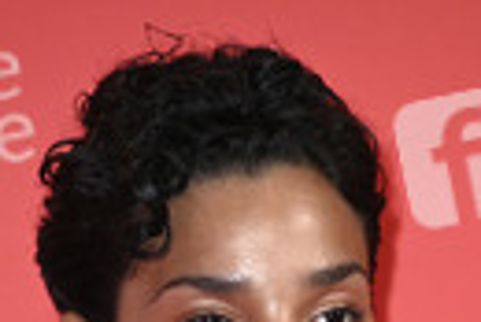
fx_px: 9443
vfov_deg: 1.9
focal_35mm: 706
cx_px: 248
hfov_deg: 2.9
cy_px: 696
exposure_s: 1/250
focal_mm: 230
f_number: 5.6
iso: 800
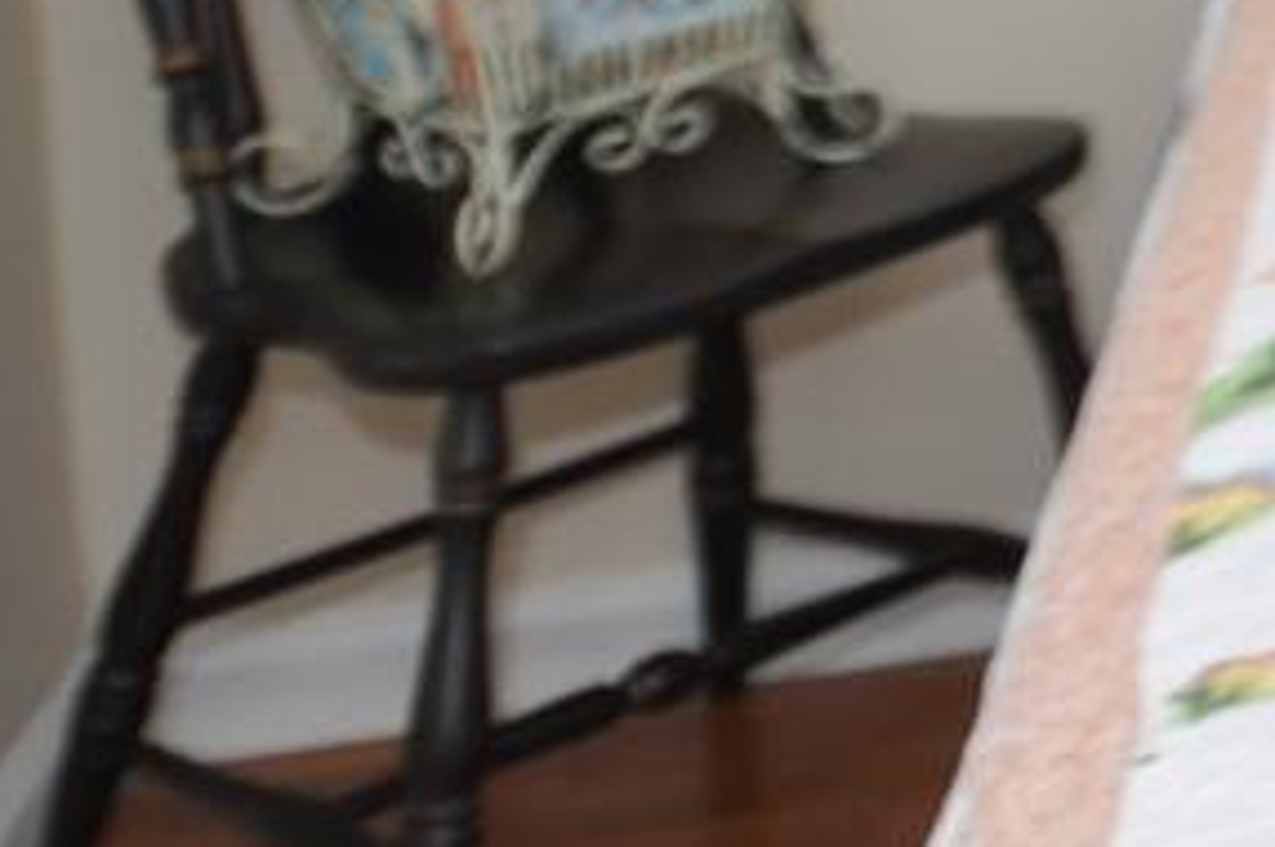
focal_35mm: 129
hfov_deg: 10.1
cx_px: 4133
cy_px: -1172
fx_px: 4563
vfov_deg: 9.5
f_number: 4
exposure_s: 1/60
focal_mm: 12
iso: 250
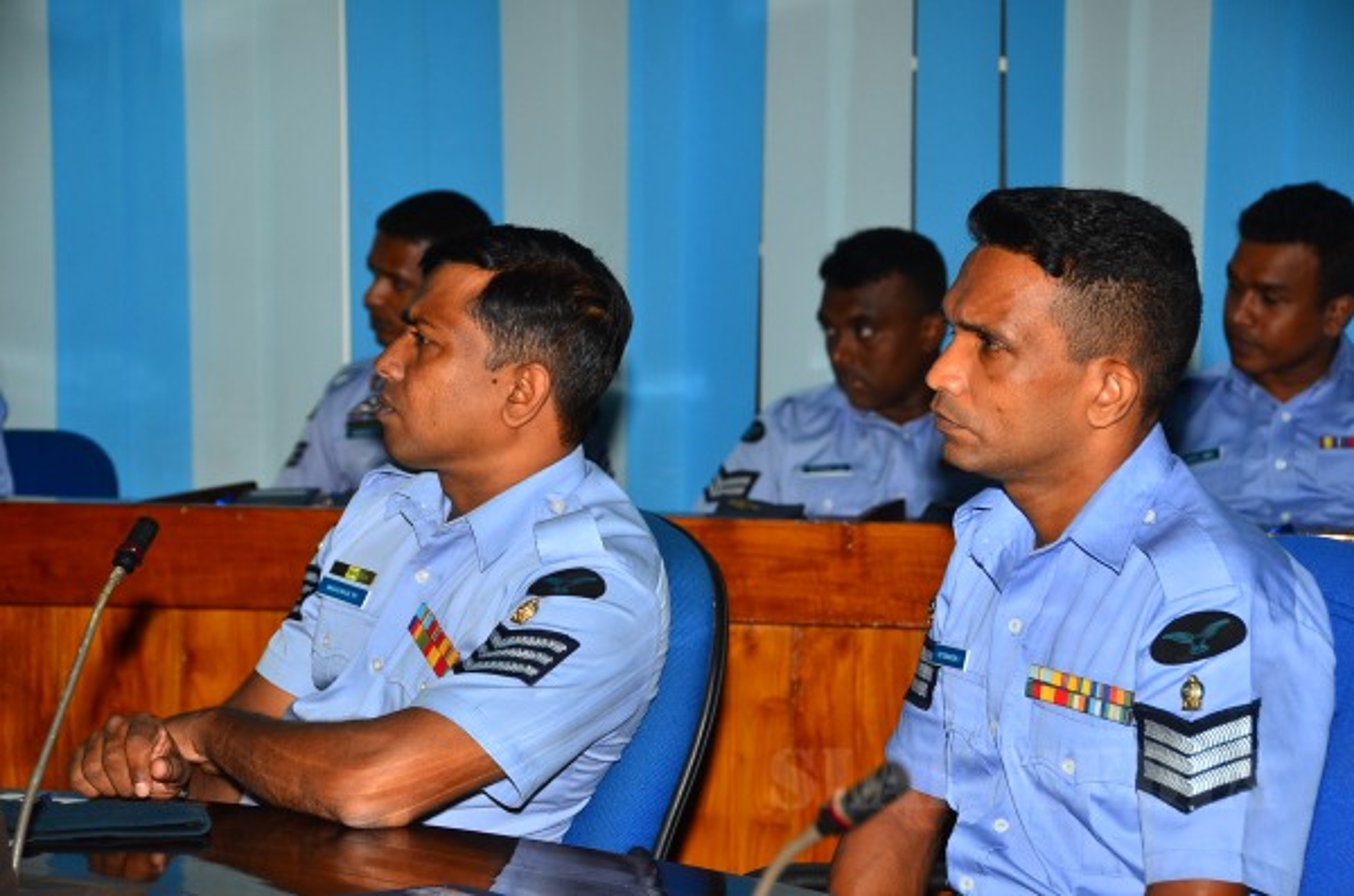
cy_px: 448
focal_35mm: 112
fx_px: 4221
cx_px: 677
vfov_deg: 12.1
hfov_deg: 18.2
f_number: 5.6
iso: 250
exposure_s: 1/80
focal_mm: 75
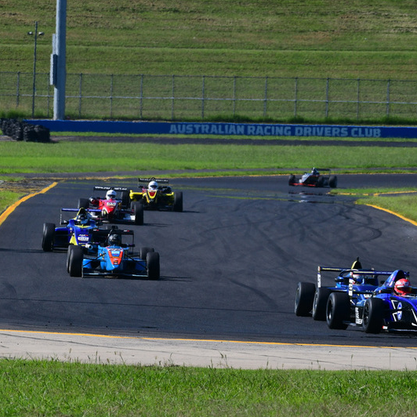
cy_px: 208
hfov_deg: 2.9
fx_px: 8368
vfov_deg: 2.9
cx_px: 112
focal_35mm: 614
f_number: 13
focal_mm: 320
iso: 500
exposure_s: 1/640
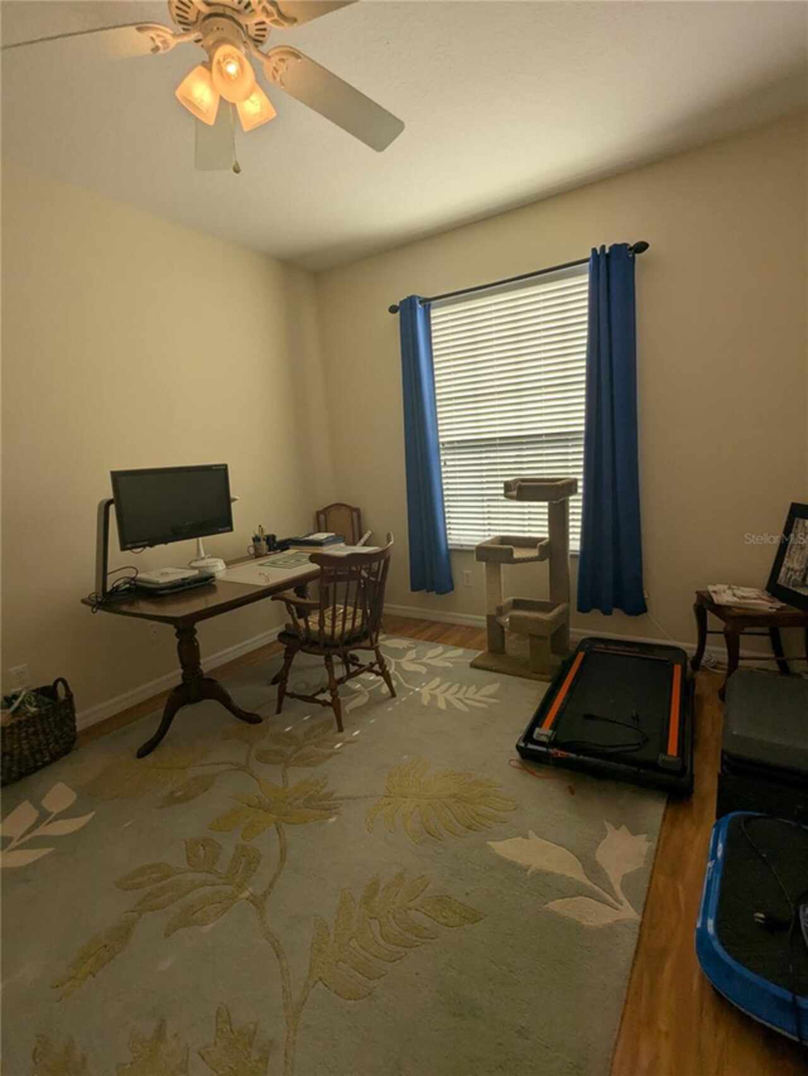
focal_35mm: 16
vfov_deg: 94.5
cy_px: 538
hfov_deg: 78.1
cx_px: 404
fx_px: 498
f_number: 2.2
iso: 50
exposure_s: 1/616
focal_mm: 2.35
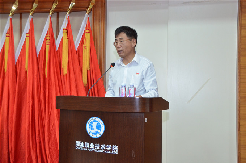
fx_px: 286
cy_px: 82
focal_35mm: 42
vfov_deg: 31.7
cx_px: 123
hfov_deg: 46.5
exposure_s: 1/125
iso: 2500
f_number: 5
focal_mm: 28
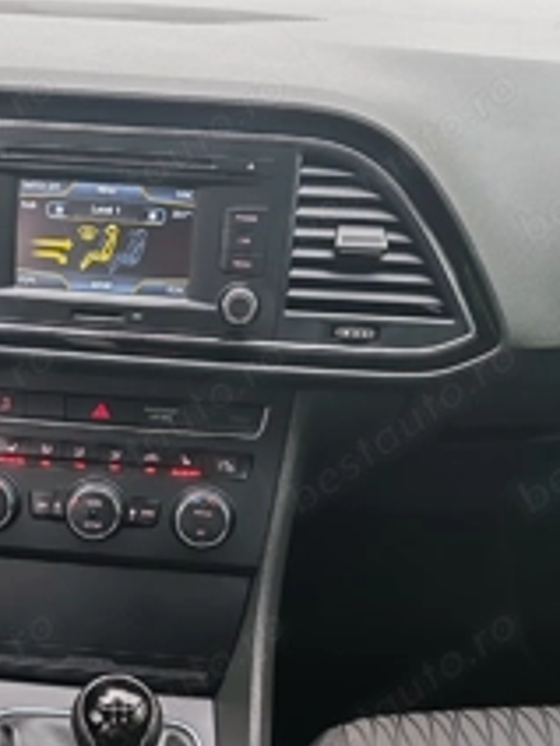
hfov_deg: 27.7
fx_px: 1100
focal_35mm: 51
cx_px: 77
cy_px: 489
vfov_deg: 37.1
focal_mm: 6.12
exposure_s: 1/100
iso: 160
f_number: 1.9
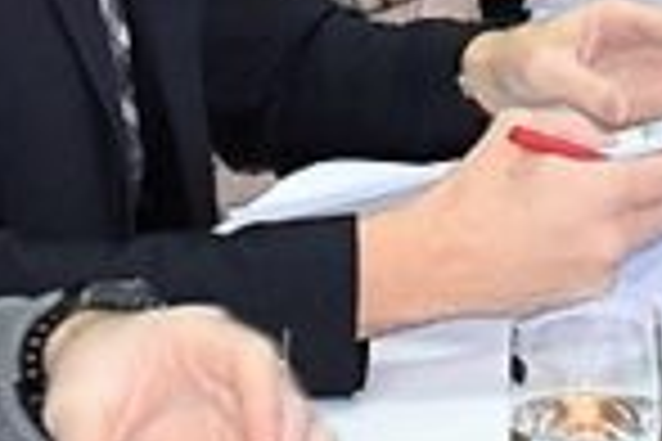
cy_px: -490
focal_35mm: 179
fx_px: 3291
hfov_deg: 11.4
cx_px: 676
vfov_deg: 7.3
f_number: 4.5
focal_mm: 22
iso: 800
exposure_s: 1/80
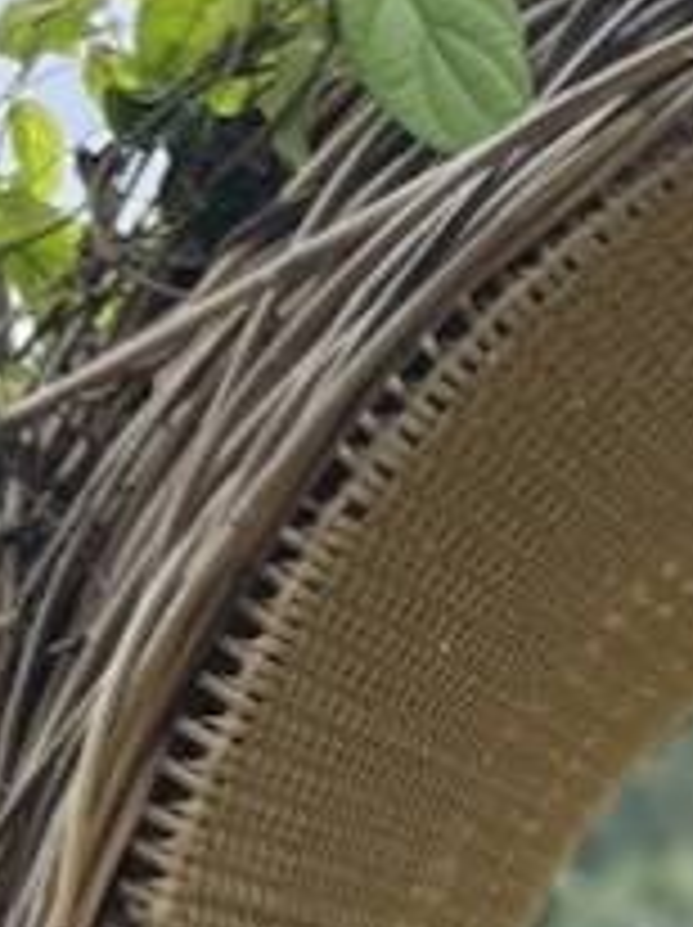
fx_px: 5403
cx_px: 1521
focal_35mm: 202
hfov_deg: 7.0
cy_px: 958
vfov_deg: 9.7
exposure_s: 1/1238
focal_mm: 5.1
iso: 50
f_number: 1.6
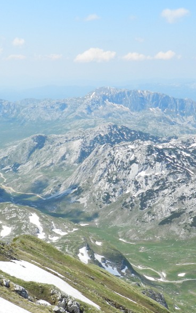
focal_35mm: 59
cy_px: 202
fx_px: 504
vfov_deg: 34.3
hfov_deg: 22.0
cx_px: 77
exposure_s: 1/1000
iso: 160
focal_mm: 5.6
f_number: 4.5
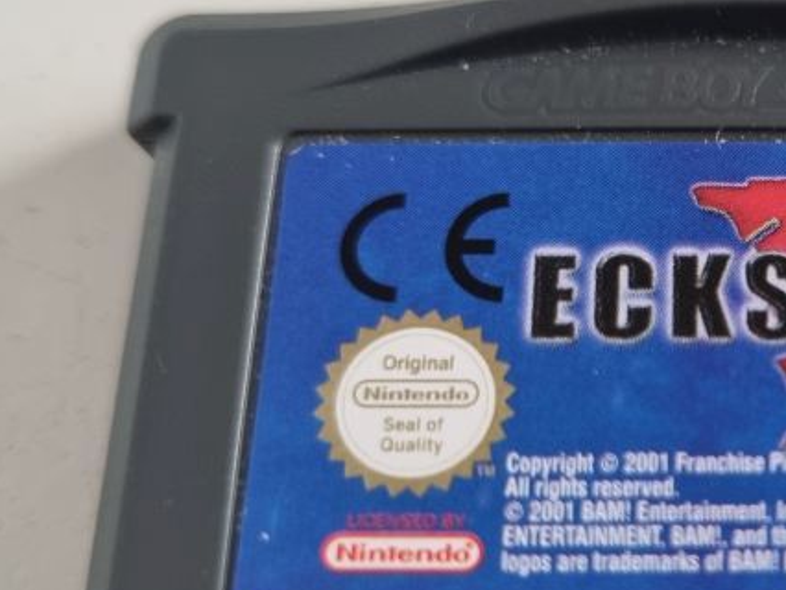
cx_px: 766
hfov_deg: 29.8
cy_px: 365
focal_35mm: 61
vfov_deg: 24.0
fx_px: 1386
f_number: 1.8
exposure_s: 1/50
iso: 250
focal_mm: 5.4
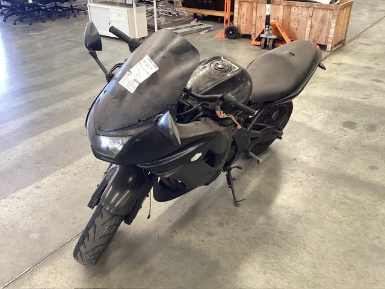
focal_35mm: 31
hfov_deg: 58.4
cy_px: 144
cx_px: 192
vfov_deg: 45.4
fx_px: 345
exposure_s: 1/60
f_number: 2.4
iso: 100
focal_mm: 3.3
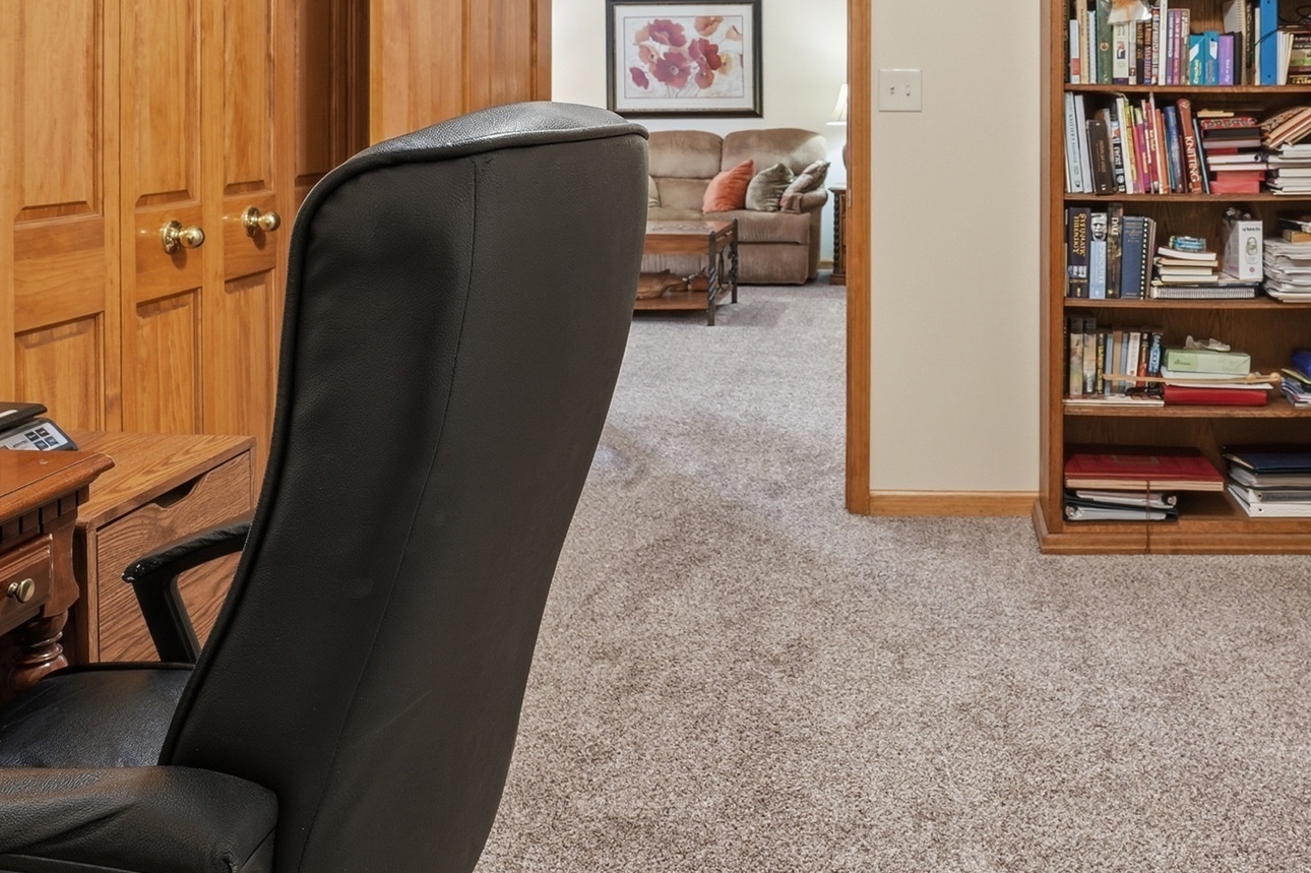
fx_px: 1128
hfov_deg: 58.8
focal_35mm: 31
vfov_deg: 39.3
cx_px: 881
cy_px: 90
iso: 250
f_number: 9
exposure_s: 1/5
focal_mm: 16
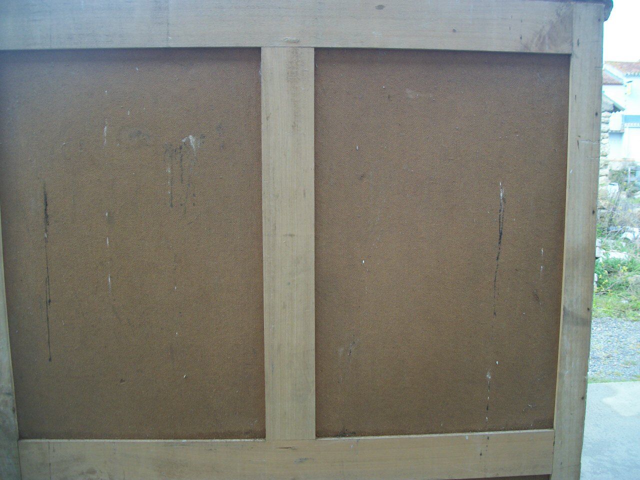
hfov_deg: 56.8
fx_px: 592
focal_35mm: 32
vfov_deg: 44.2
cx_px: 320
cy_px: 240
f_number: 2.9
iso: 80
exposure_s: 1/125
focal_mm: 5.7
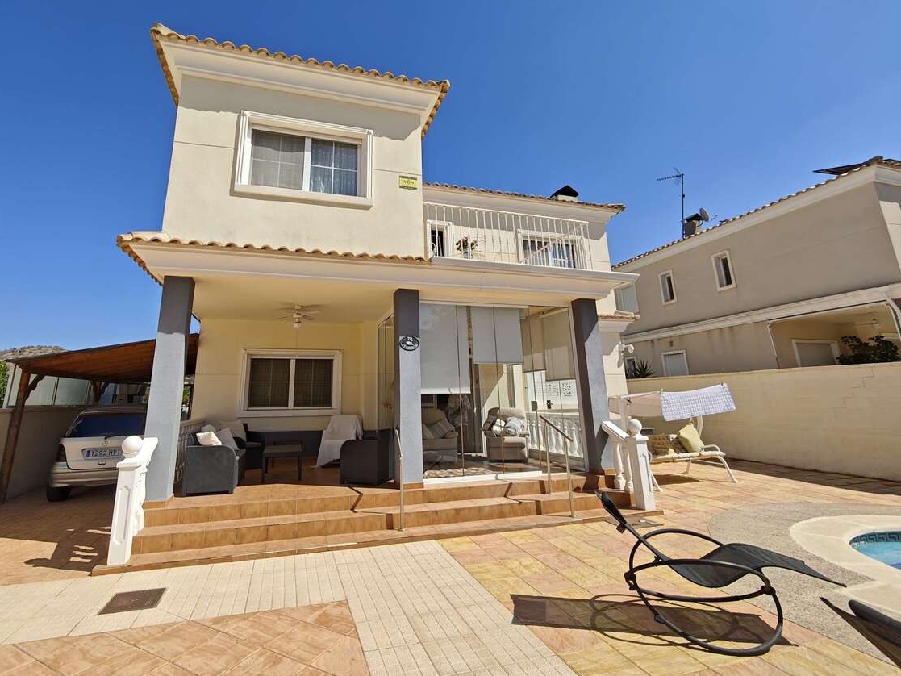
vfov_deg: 77.8
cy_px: 297
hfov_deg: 94.3
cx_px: 413
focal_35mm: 16
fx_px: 416
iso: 50
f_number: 2.2
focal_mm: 2.16
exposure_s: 1/679
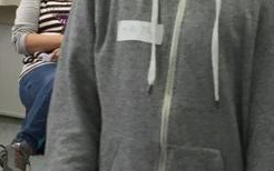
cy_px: -11
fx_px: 1248
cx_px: 190
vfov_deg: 7.8
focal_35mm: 167
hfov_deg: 12.5
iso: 32
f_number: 2.2
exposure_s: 1/33
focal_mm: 4.15
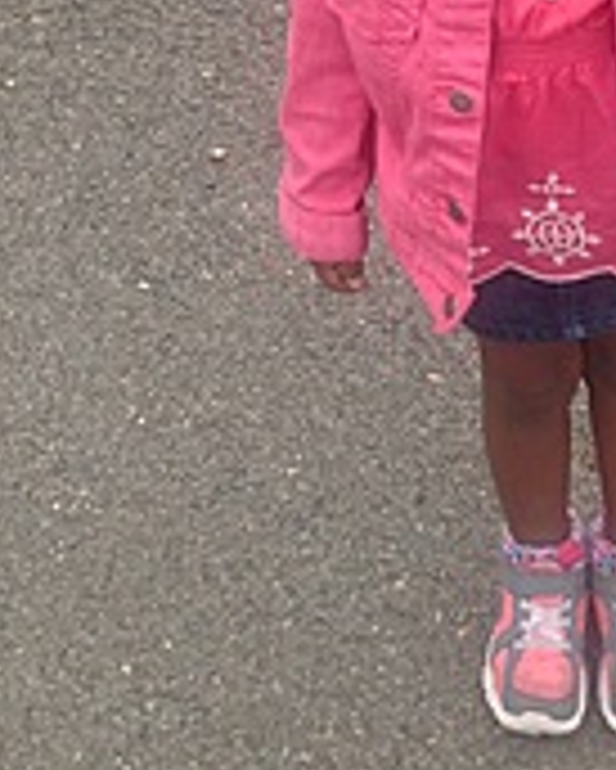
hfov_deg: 16.0
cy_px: -189
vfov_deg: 18.7
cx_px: 393
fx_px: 2186
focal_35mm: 96
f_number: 2.4
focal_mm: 4.28
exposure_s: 1/171
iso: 50
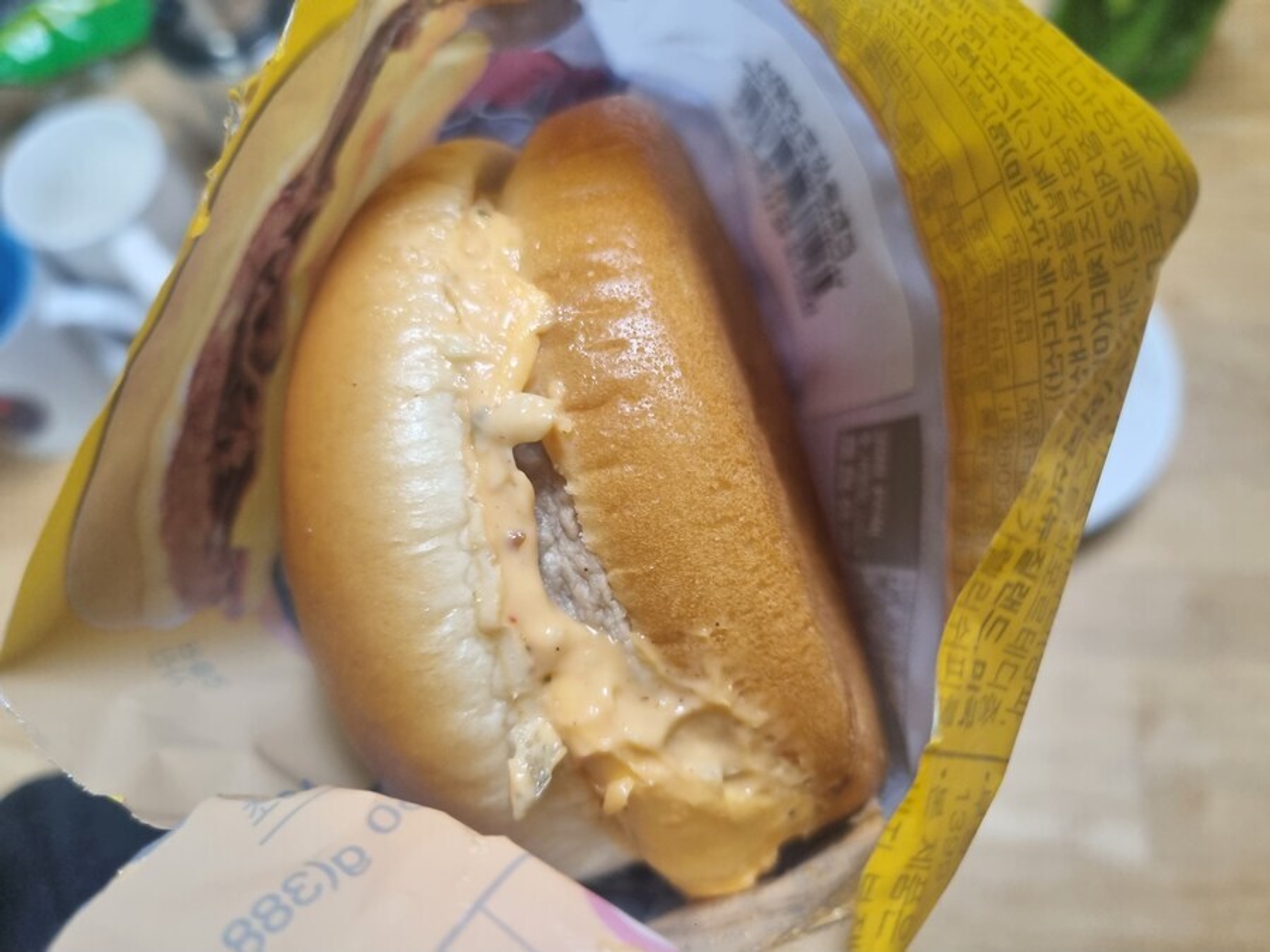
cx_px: 635
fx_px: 954
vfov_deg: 53.1
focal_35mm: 26
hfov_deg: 67.3
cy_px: 476
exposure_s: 1/120
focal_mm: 5.4
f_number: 1.8
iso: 250
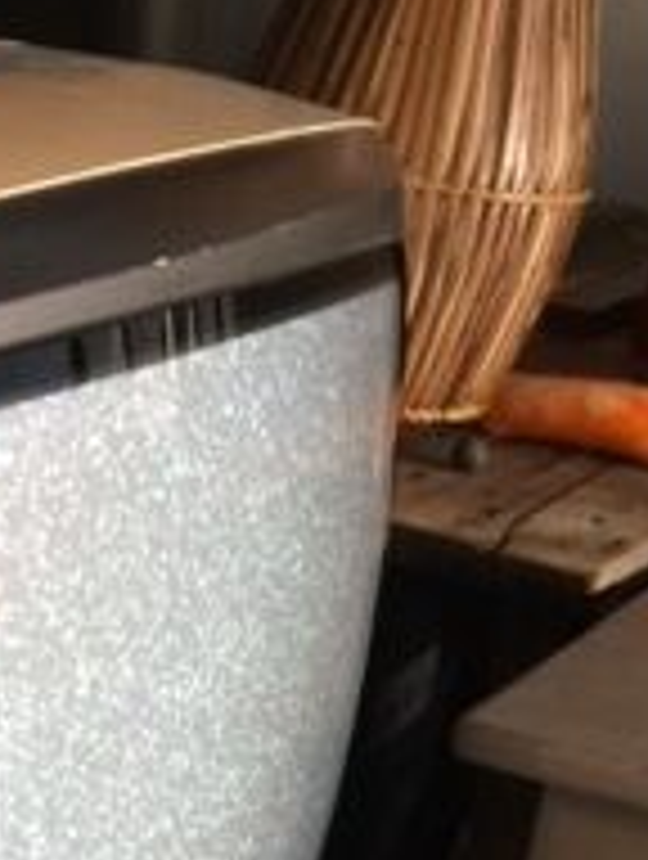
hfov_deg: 14.6
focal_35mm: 97
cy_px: 1126
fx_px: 2413
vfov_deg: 18.7
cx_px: -207
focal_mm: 4.15
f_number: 2.2
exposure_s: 1/33
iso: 160
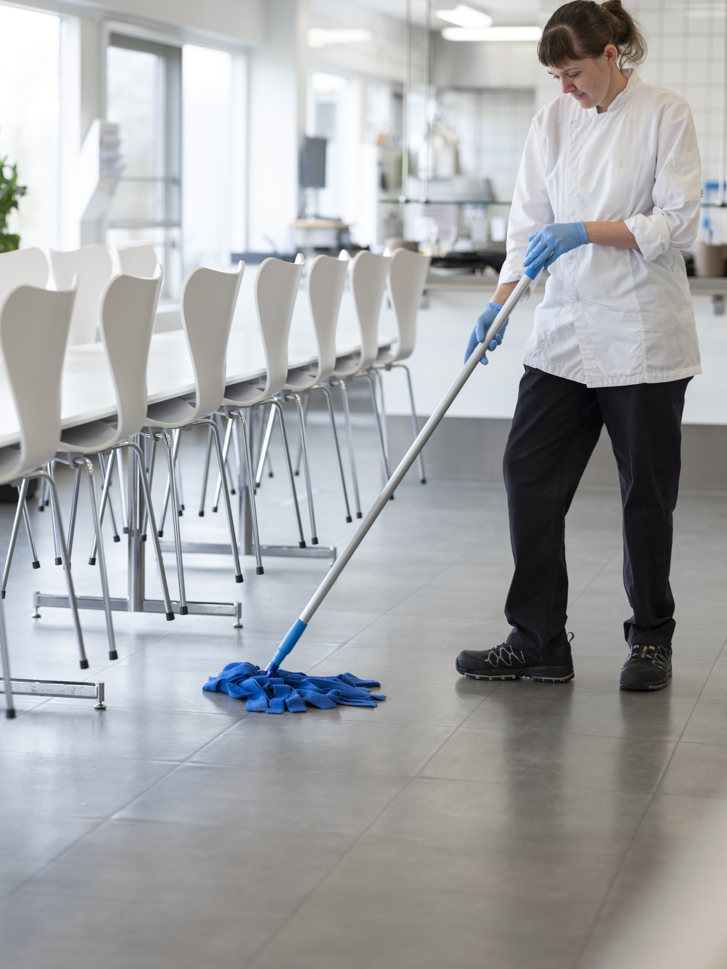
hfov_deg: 17.0
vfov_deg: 22.5
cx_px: 364
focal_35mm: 87
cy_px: 484
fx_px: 2436
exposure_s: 1/125
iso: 250
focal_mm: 110
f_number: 3.2
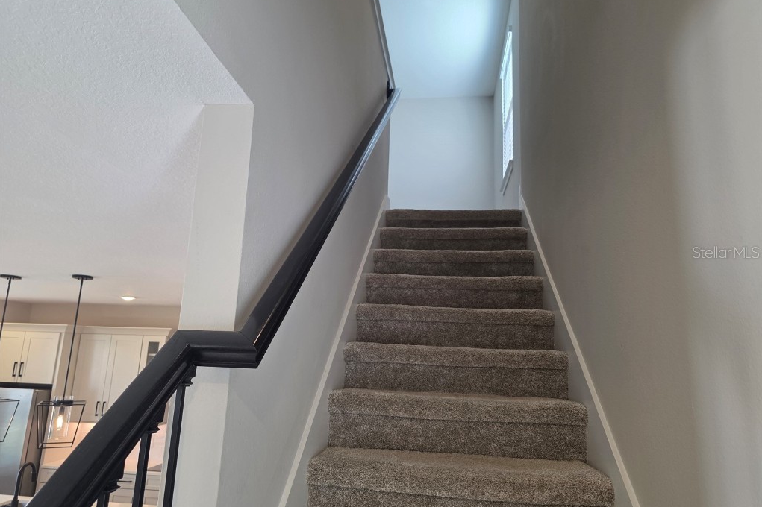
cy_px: 252
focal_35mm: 24
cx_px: 381
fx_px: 508
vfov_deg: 53.1
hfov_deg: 73.8
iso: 125
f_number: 1.7
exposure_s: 1/120
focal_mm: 6.3
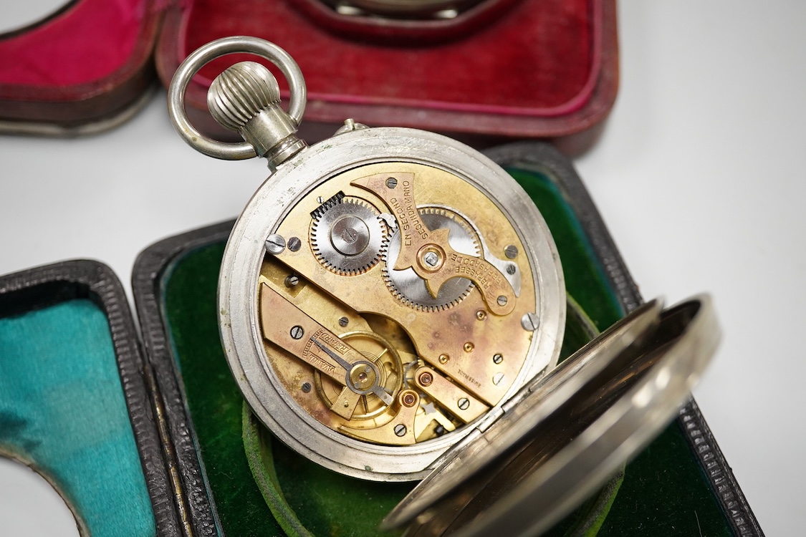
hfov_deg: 43.6
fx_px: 1007
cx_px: 403
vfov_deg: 29.9
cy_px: 268
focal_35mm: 45
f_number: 5.6
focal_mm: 30
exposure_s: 1/400
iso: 2500
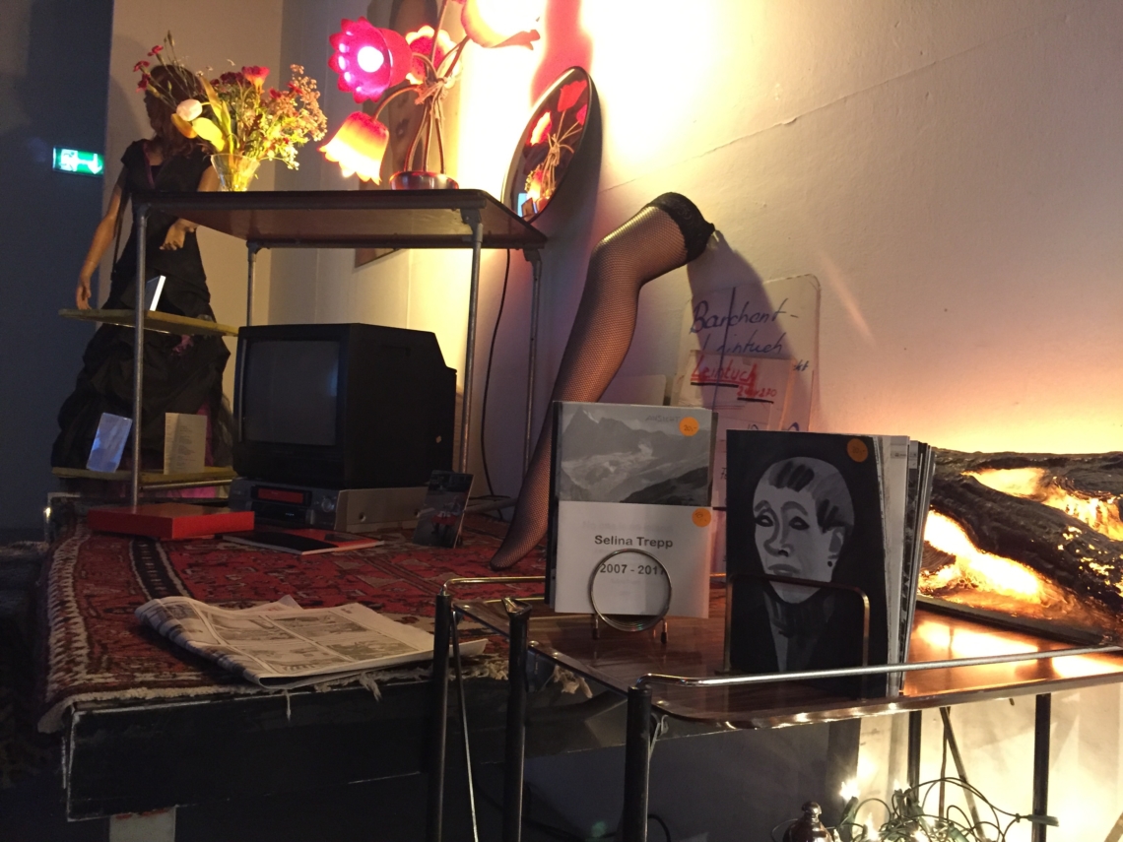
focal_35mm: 29
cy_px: 421
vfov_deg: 48.2
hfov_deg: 61.7
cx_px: 562
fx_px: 941
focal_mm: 4.15
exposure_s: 1/17
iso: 500
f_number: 2.2
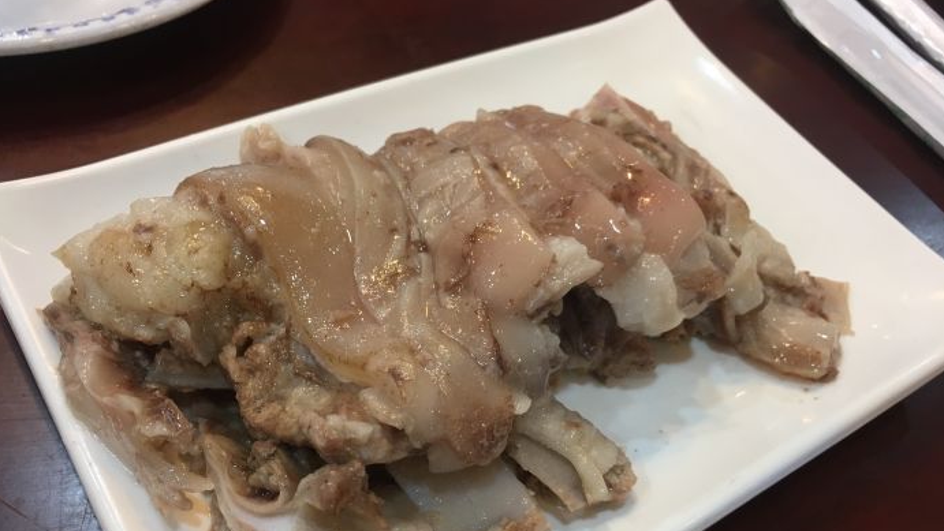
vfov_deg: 36.3
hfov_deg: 61.0
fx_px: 801
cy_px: 351
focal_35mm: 32
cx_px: 470
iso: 100
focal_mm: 4.15
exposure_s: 1/33
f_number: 2.2
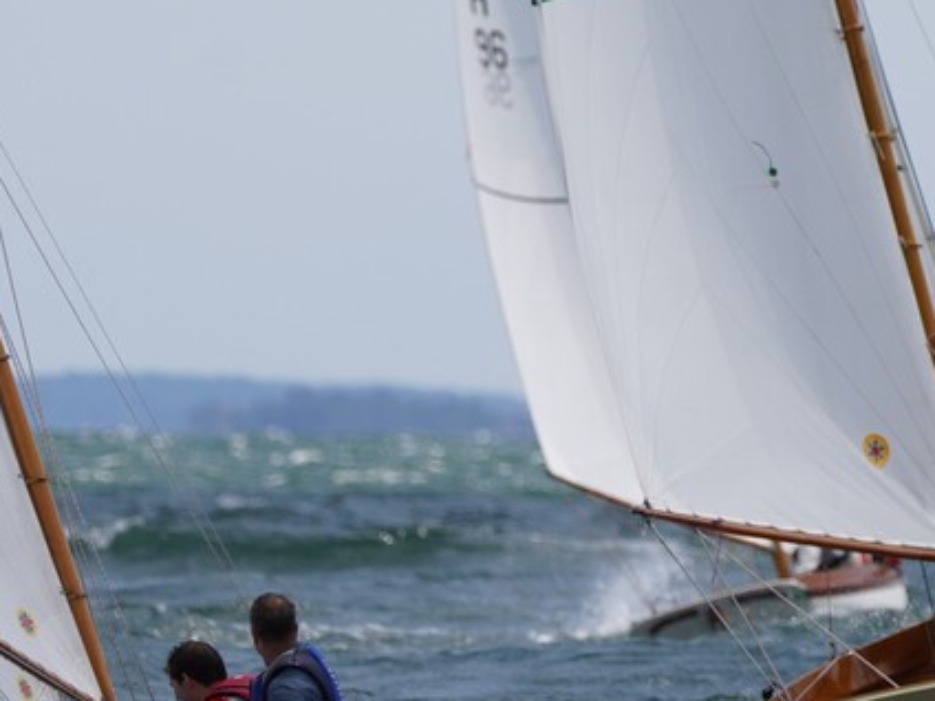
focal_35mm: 982
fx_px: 26522
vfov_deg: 1.5
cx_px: 551
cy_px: 144
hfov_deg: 2.0
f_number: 5.6
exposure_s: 1/1250
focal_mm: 361
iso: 160
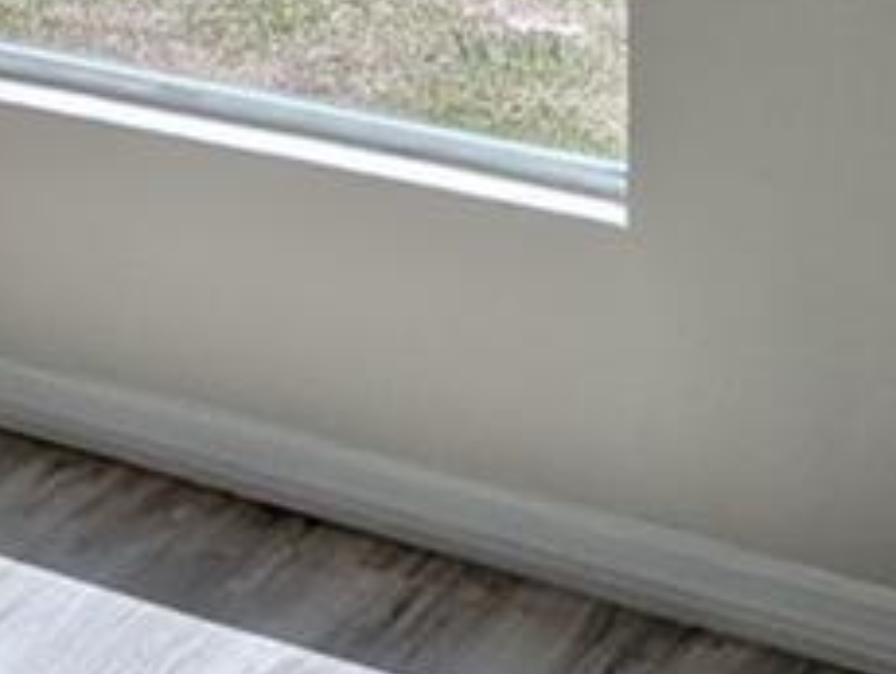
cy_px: -713
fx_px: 2332
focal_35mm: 90
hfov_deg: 20.6
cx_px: -113
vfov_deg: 13.7
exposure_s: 1/1451
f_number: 2.2
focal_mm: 1.95
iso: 47
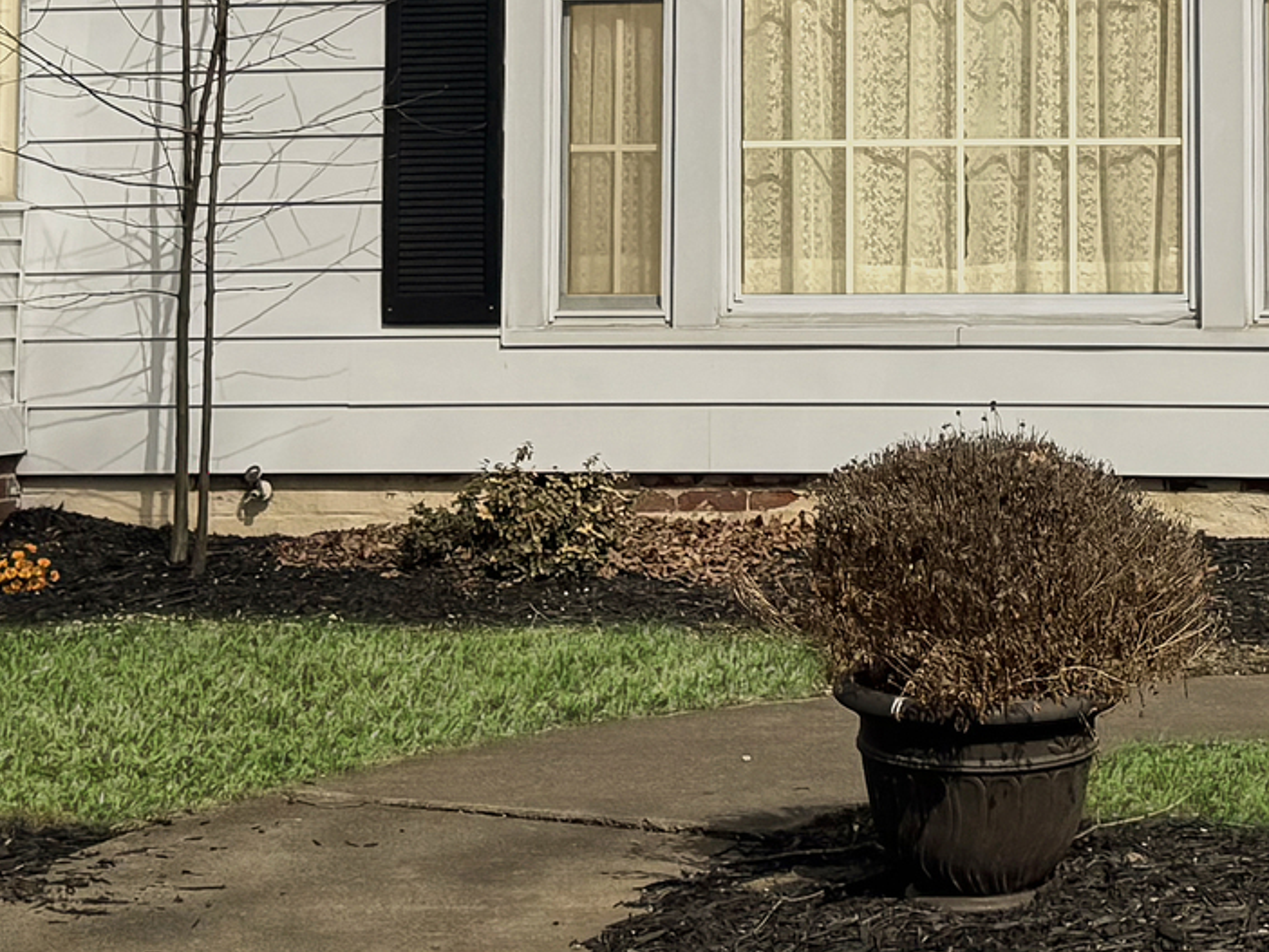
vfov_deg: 12.9
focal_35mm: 105
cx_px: 1001
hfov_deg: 18.6
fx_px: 3851
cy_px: -710
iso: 80
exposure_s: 1/10417
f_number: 1.78
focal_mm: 6.76
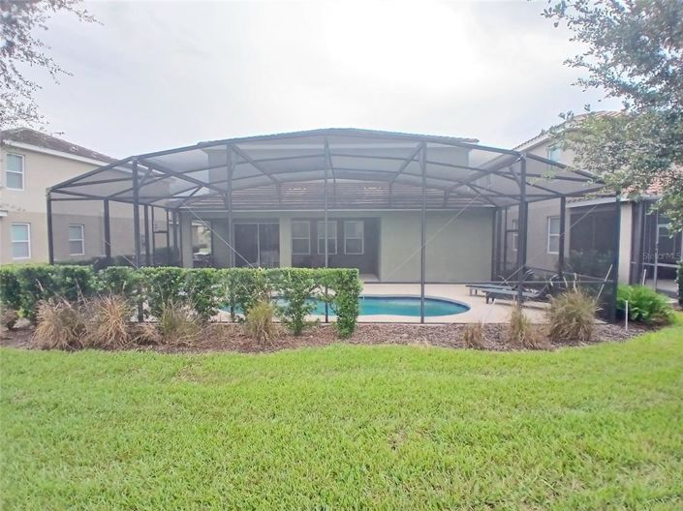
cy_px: 256
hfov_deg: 91.1
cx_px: 342
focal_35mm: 17
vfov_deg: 74.7
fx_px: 335
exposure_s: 1/135
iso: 50
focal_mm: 1.4
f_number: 2.2
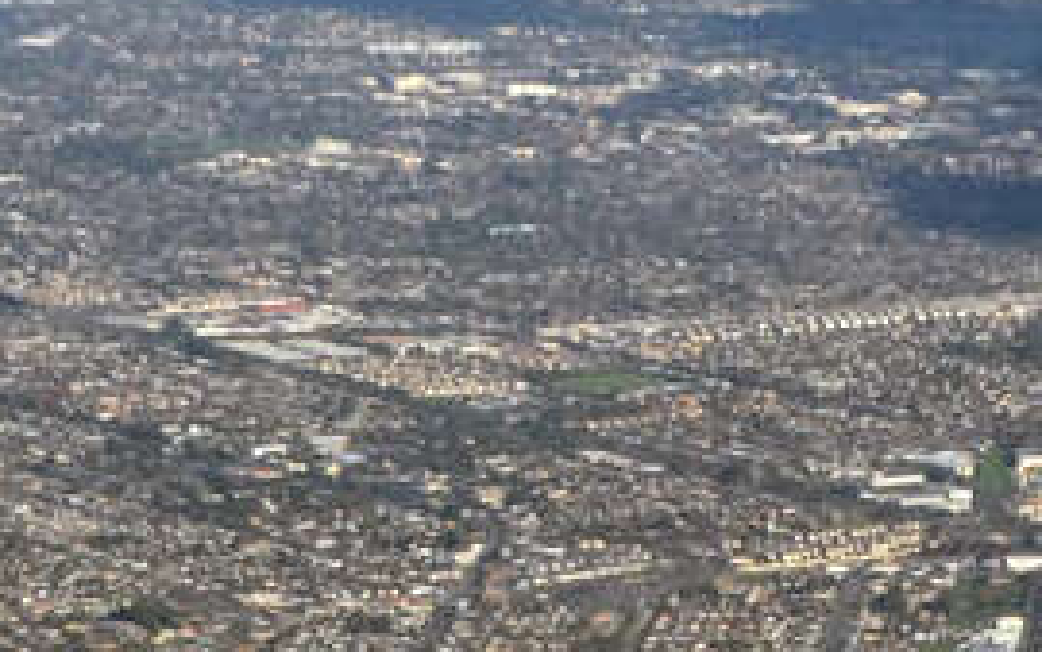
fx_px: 6591
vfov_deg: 5.7
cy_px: 544
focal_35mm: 232
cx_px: 795
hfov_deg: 9.0
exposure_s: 1/400
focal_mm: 13.2
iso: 80
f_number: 4.6
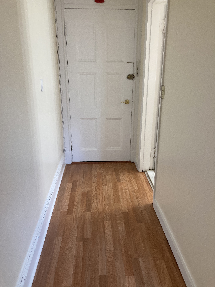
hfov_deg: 49.7
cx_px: 108
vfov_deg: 63.4
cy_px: 144
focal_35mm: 28
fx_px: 232
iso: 125
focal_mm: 3.99
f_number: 1.8
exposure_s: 1/60
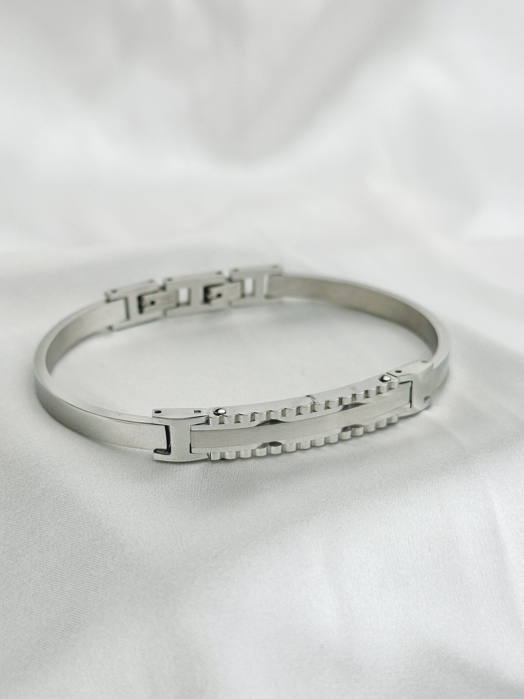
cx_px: 244
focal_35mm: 58
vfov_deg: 33.2
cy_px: 360
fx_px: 1171
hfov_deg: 25.2
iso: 64
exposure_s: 1/850
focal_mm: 6.86
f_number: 1.78
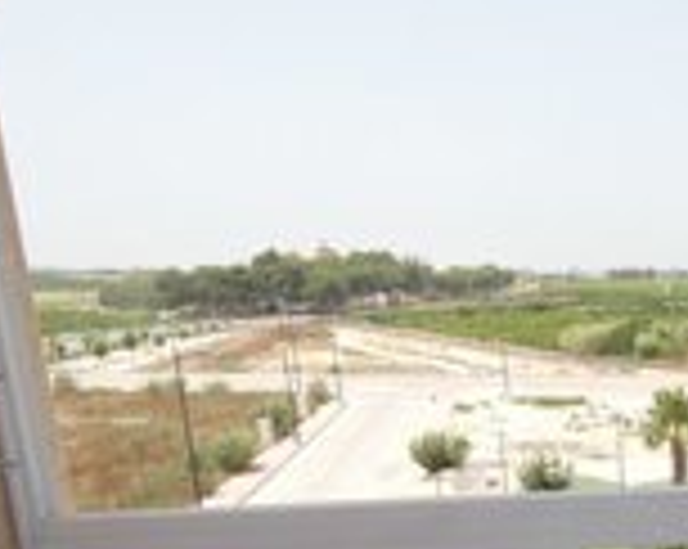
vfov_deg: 30.9
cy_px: 513
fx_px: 935
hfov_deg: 35.1
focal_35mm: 46
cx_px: 742
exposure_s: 1/1000
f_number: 2.8
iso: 80
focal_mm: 3.6
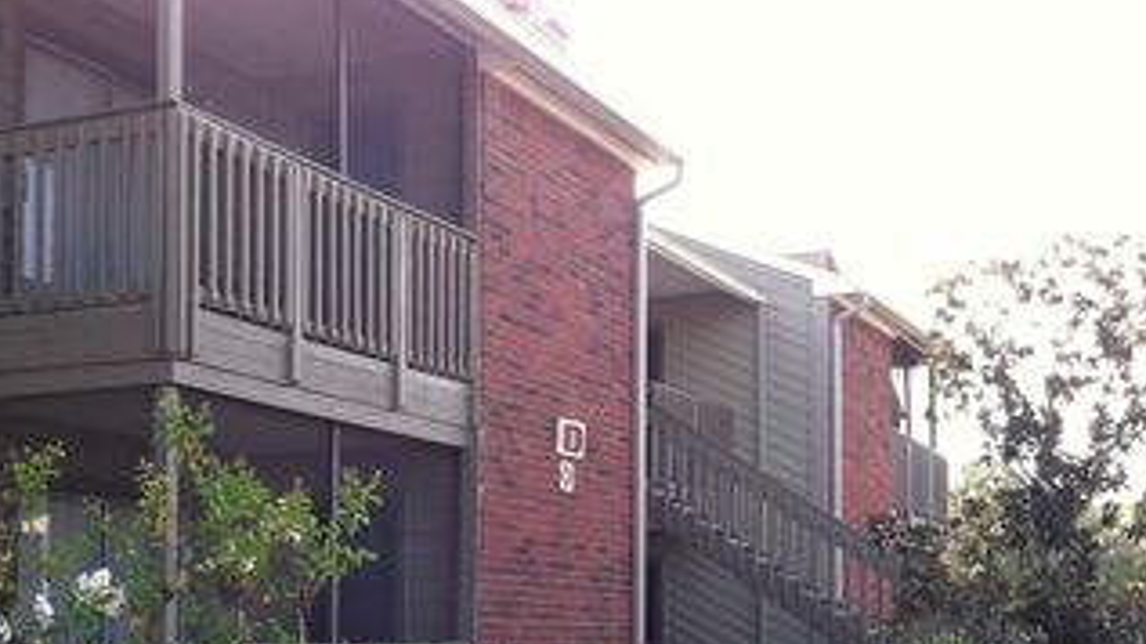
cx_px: 466
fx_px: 1822
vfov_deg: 19.7
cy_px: 559
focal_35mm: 60
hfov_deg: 34.8
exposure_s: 1/133
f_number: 2.8
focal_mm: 3.85
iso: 80
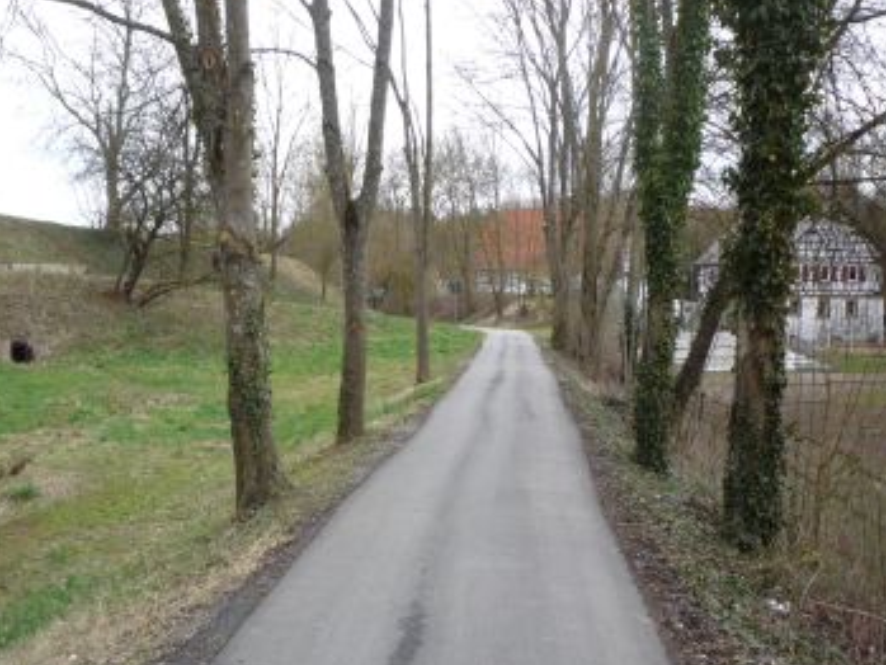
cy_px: 424
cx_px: 312
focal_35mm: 44
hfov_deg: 42.5
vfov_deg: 32.7
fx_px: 1127
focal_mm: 5.2
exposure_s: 1/100
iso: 100
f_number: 4
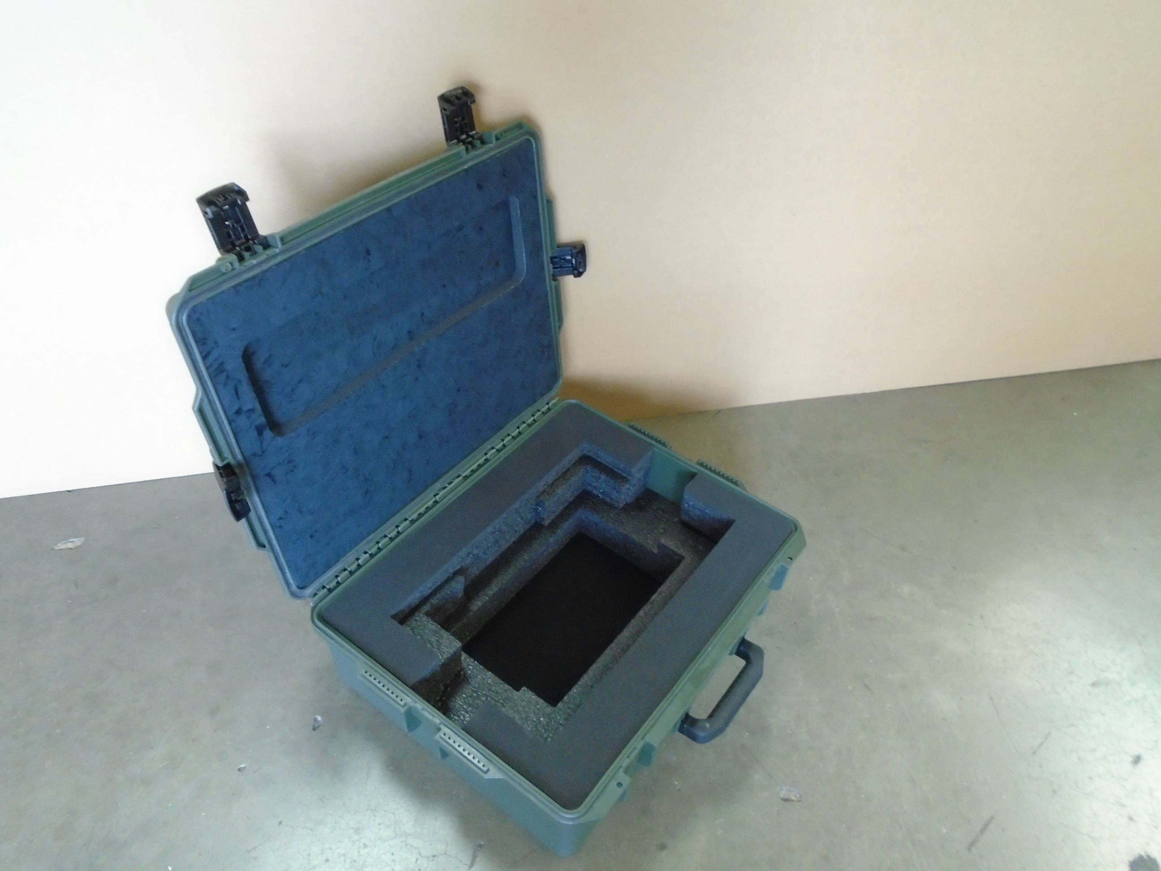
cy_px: 436
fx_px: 872
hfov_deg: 67.3
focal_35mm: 26
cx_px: 580
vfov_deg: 53.1
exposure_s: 1/20
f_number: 3.2
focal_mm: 4.6
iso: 400
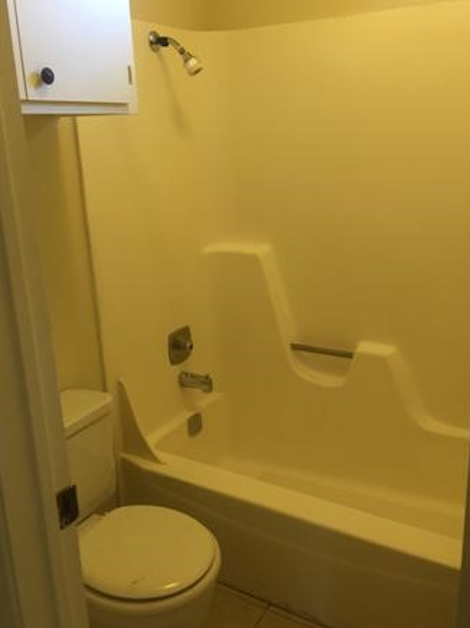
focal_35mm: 32
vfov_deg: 56.8
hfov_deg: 44.1
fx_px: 580
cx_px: 248
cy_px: 300
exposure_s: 1/30
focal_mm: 4.15
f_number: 2.2
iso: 125
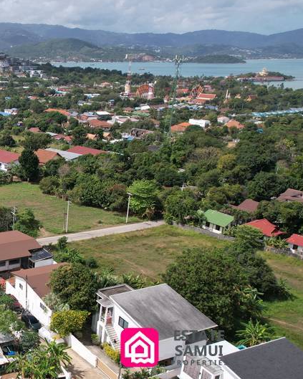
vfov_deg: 45.7
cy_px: 217
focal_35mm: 40
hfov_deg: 32.5
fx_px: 449
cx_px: -35
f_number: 2.8
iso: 120
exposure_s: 1/725
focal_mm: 8.38
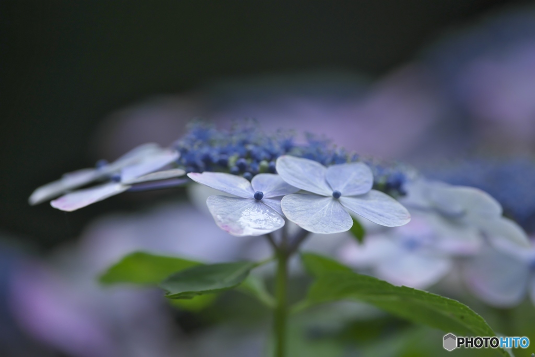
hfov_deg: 6.9
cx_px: 268
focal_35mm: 300
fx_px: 4459
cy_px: 178
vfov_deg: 4.6
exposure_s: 1/1250
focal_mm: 300
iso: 400
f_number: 5.6
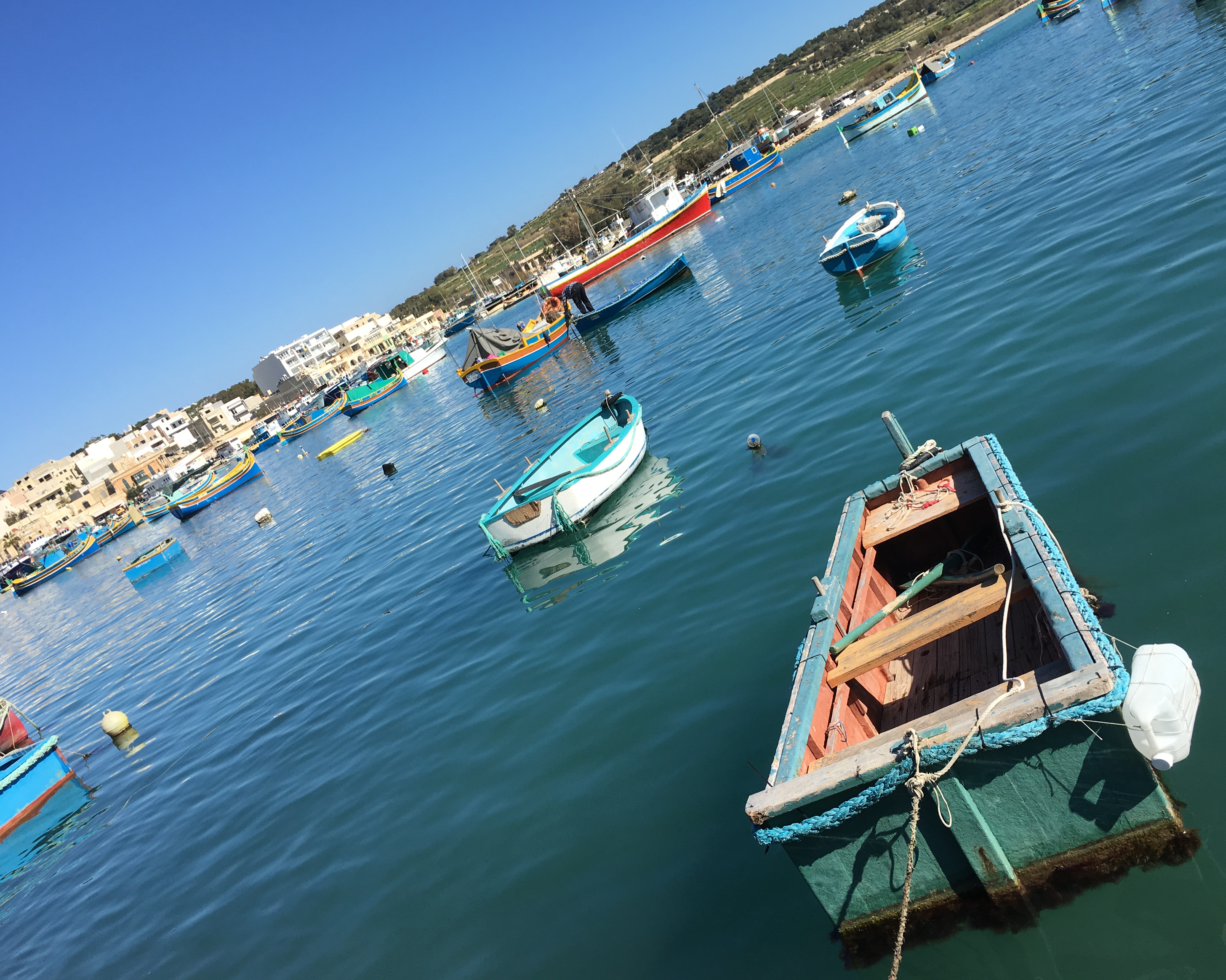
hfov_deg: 57.1
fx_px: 1125
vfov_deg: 47.1
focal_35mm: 31
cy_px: 493
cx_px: 663
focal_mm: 4.15
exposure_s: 1/1709
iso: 25
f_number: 2.2
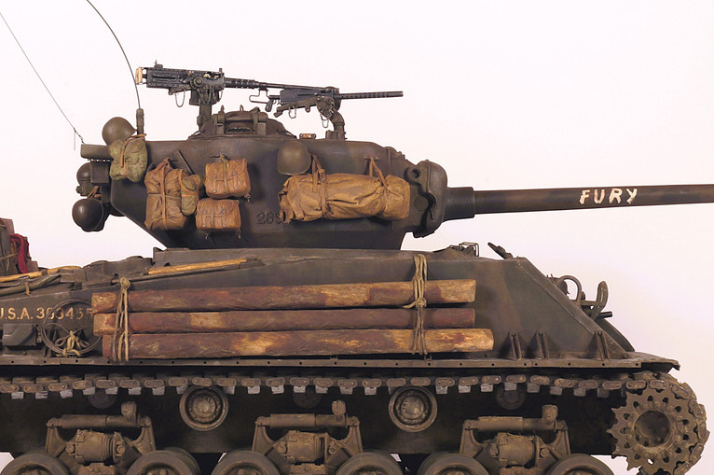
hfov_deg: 30.5
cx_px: 323
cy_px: 262
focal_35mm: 66
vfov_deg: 20.6
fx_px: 1308
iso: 100
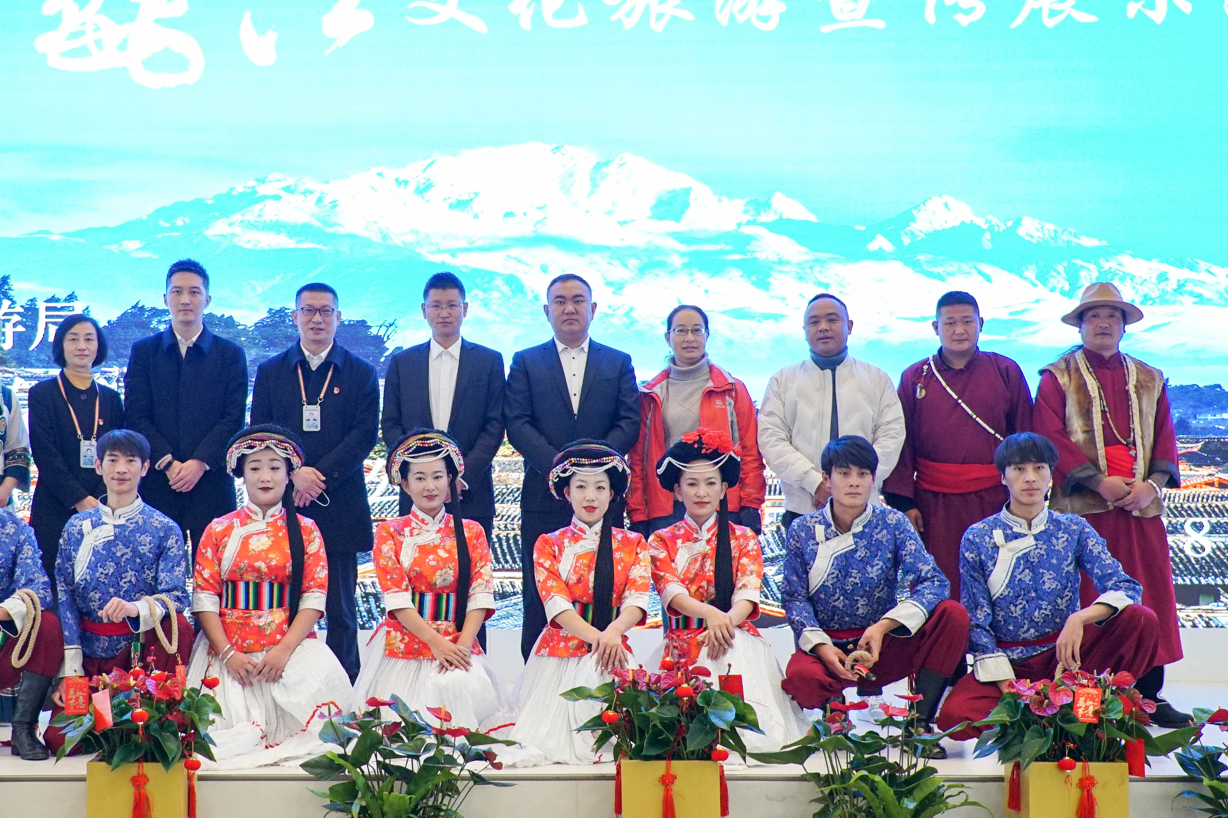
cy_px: 429
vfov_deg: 23.4
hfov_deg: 34.3
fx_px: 1978
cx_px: 438
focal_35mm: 58
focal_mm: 40
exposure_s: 1/200
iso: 2000
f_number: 4
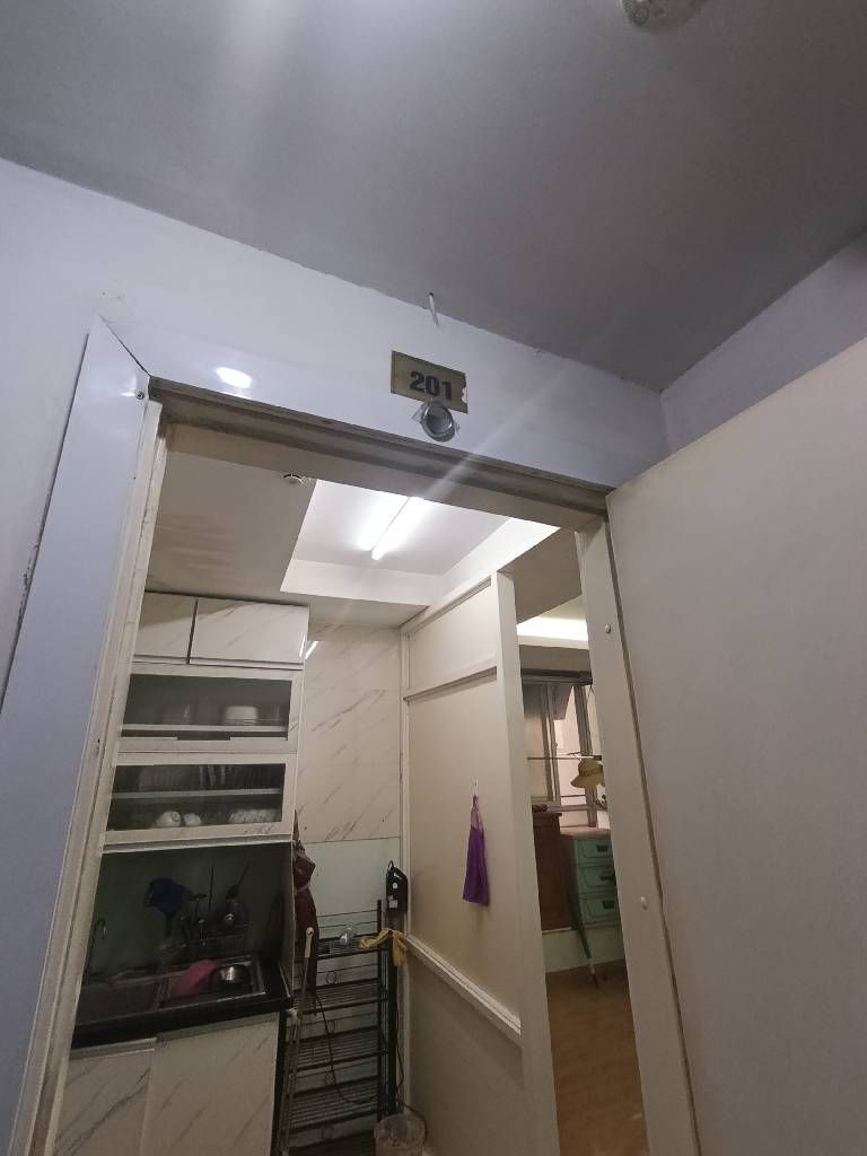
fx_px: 501
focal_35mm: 15
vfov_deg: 98.2
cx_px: 434
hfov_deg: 81.7
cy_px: 578
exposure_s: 1/50
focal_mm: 1.65
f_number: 2.2
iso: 273
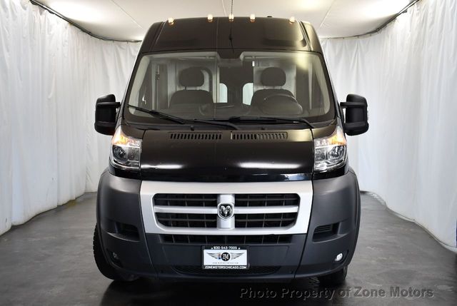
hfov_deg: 53.1
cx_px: 228
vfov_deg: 37.0
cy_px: 153
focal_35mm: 36
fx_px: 458
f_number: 3.5
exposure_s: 1/160
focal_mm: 18
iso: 800
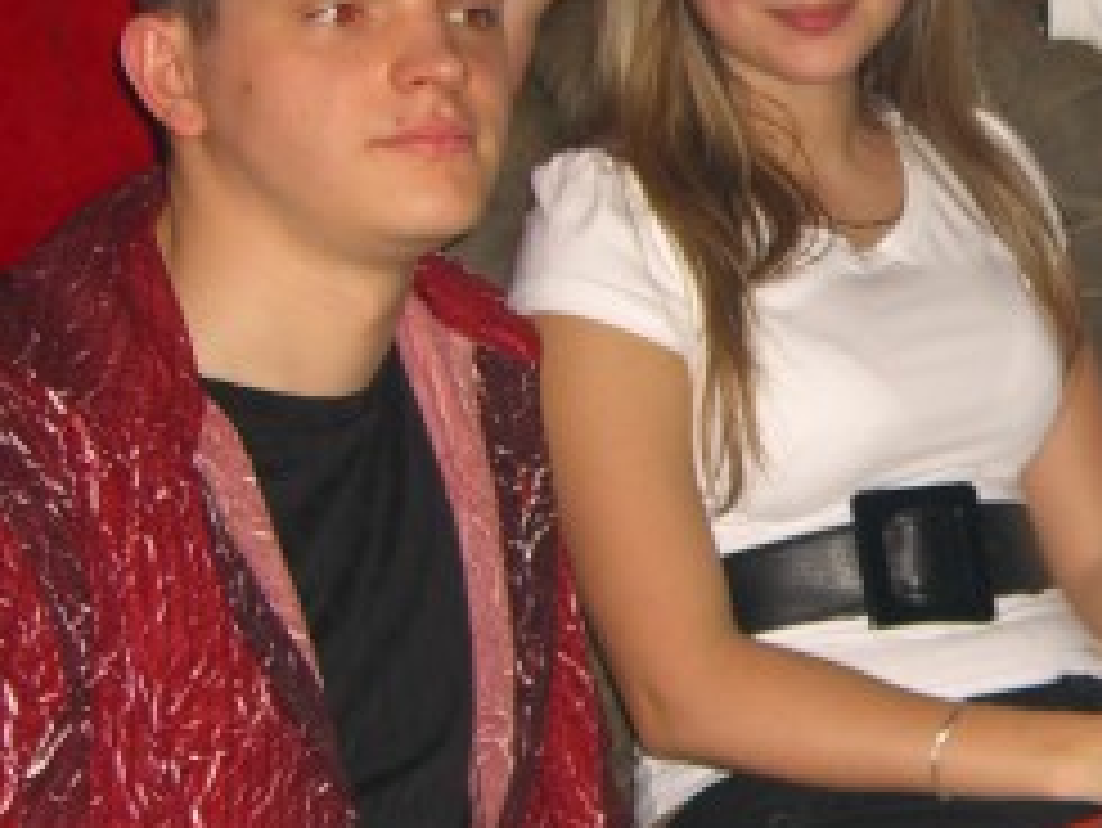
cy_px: 320
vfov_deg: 15.9
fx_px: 2962
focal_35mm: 93
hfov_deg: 20.2
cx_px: 1169
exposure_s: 1/60
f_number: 2.8
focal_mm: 7.9
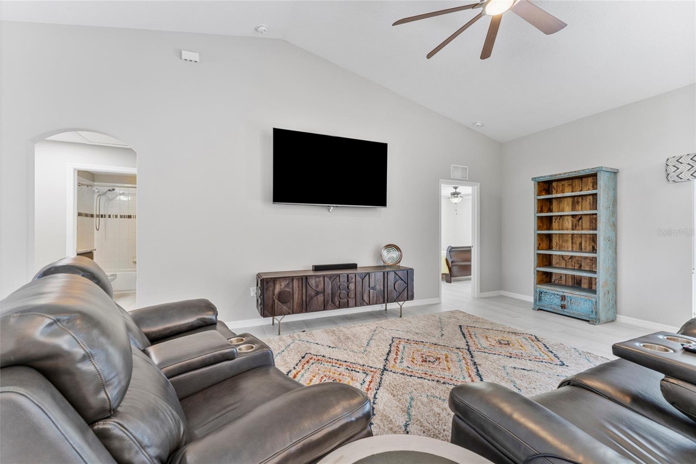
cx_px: 348
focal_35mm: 15
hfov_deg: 100.4
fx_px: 290
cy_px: 232
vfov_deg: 77.3
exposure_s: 1/1.25
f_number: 9
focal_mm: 15
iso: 250
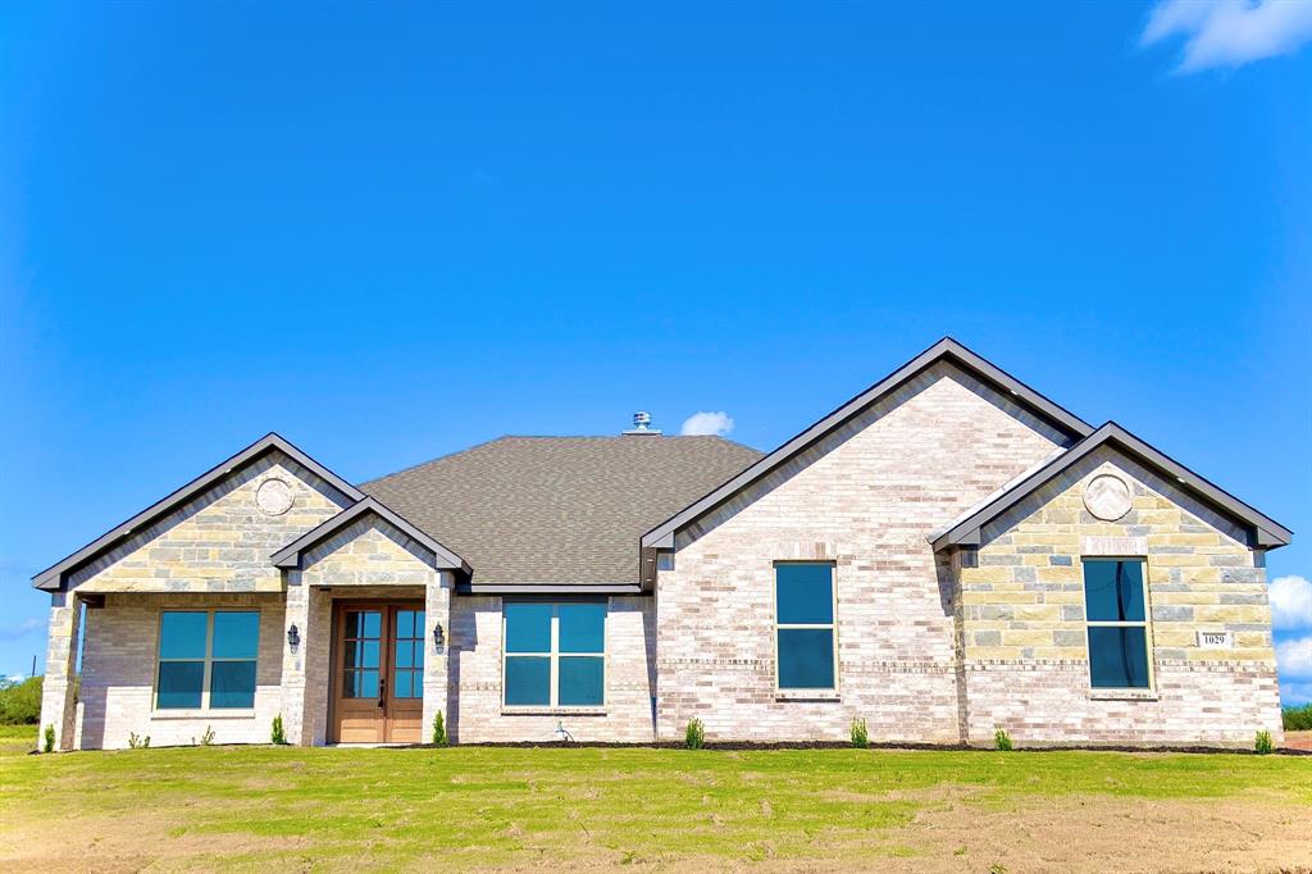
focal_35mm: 39
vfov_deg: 34.2
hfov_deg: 49.6
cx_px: 656
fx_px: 1421
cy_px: 437
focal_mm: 26
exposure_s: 1/1250
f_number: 5
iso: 100
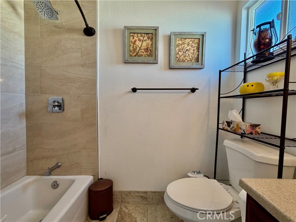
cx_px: 148
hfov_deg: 102.1
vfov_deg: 85.7
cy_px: 111
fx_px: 120
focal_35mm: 14
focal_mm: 2.22
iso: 160
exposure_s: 1/60
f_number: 2.2
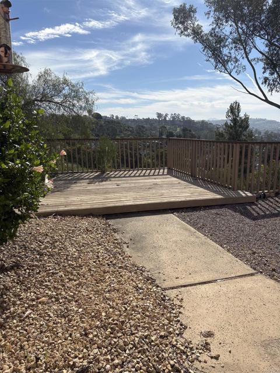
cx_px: 140
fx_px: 280
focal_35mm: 26
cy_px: 186
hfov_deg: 53.1
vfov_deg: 67.3
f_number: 1.6
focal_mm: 5.96
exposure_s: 1/5348
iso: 50
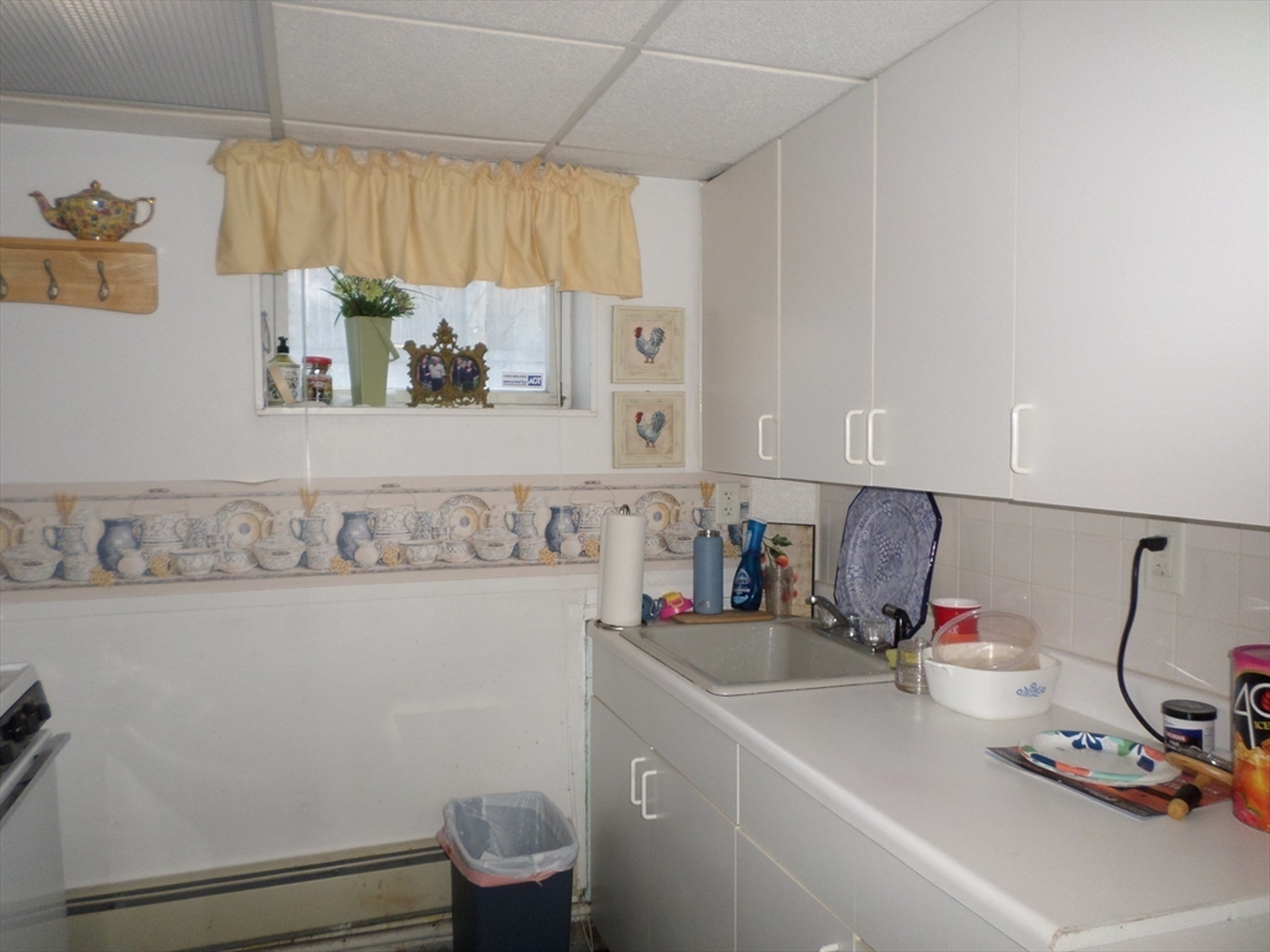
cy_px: 476
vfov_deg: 54.9
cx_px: 635
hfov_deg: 69.4
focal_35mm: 25
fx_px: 917
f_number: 2.5
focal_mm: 4.5
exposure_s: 1/30
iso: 100
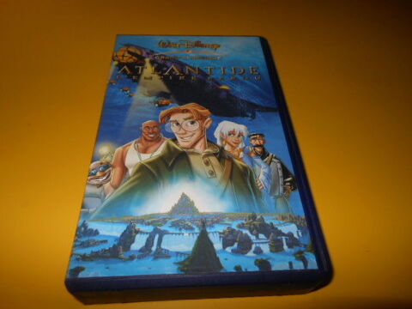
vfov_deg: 54.9
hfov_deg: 69.4
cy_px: 154
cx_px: 206
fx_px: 298
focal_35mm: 25
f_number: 10.2
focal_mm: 4.5
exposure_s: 1/25
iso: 80
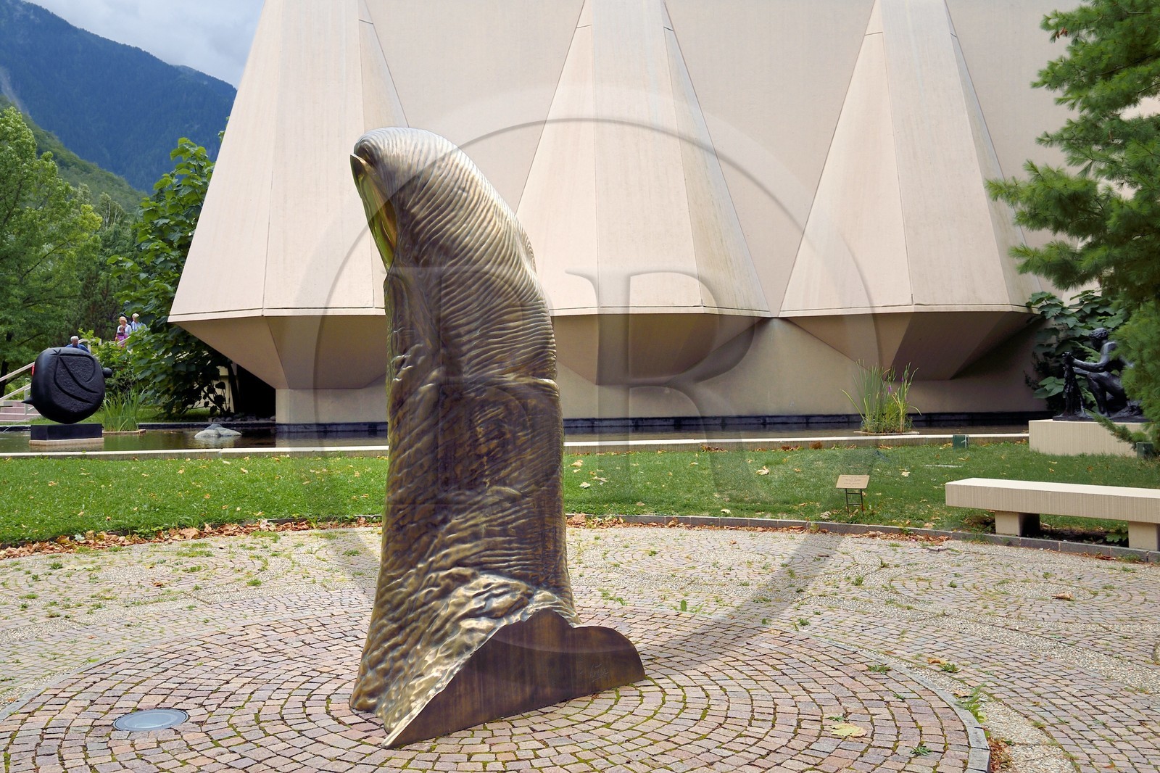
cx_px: 580
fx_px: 1095
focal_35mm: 34
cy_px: 386
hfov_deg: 55.8
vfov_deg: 38.9
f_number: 11
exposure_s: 1/250
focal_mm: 34
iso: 400
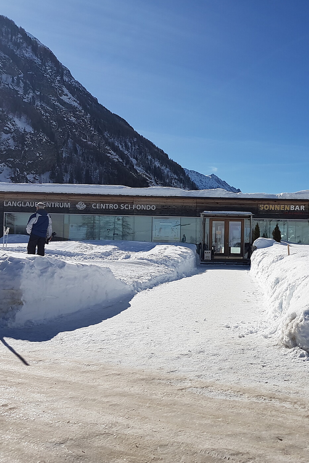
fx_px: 476
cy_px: 230
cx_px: 249
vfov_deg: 51.9
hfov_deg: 34.8
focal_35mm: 37
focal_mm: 4.2
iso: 40
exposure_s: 1/6144
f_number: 1.7
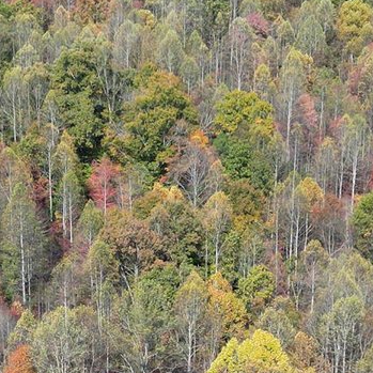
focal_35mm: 92
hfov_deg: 18.8
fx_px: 1122
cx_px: 106
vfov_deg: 18.1
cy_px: 426
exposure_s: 1/1500
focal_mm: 6.72
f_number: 1.7
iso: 120
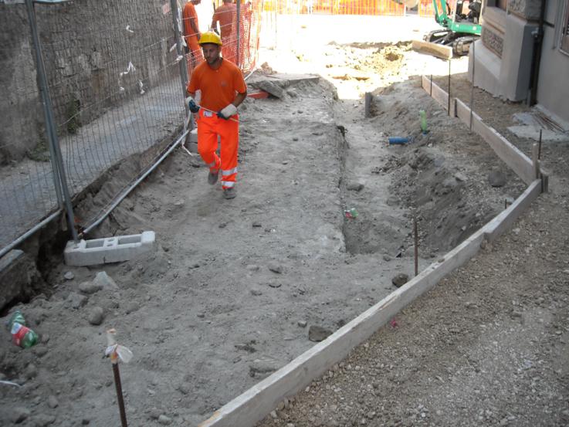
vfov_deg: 40.7
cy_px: 214
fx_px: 575
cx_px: 284
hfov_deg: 52.6
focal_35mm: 35
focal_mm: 5.7
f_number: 2.8
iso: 64
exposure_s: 1/91
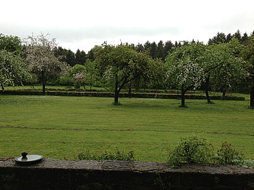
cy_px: 95
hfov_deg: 52.6
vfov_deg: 40.7
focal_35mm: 35
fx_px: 257
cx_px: 127
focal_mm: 4.28
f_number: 2.4
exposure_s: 1/302
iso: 50
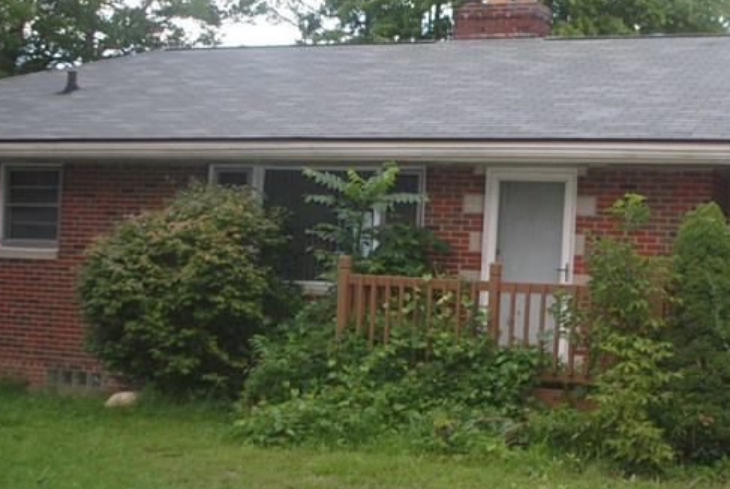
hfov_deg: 32.7
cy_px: 246
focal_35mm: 60
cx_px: 549
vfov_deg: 22.7
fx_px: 1218
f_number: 3.5
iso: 200
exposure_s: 1/125
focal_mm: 18
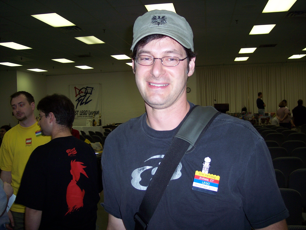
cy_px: 115
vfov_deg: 36.8
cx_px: 153
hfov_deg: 47.9
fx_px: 345
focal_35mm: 39
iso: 100
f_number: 2.8
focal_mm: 8
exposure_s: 1/60
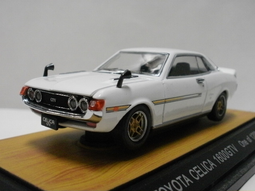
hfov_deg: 42.9
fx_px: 324
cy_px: 96
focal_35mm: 44
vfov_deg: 32.9
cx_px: 128
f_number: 4
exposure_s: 1/25
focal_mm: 7.7
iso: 400
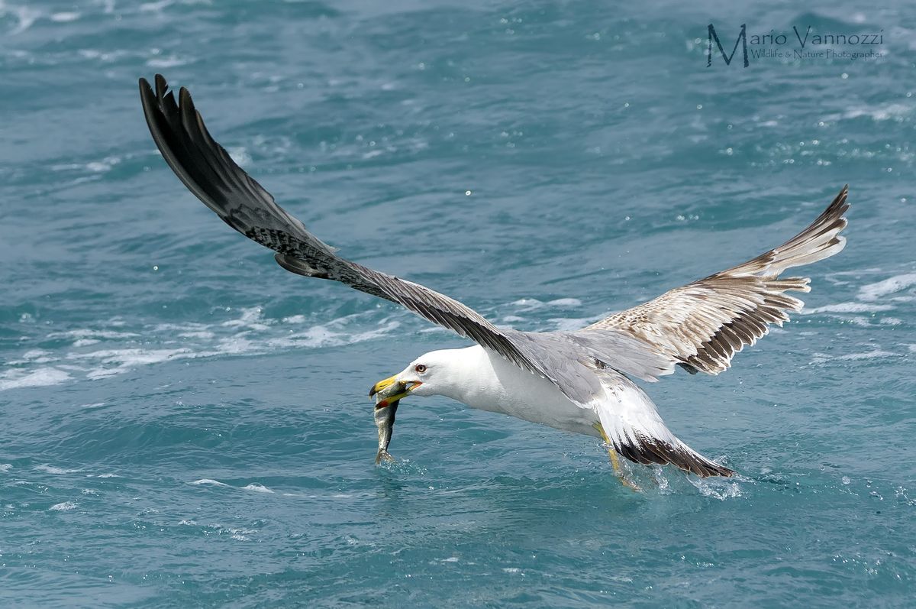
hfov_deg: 7.6
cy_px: 304
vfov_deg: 5.1
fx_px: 6862
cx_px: 458
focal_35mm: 270
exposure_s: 1/4000
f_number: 5.6
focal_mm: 180
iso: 400
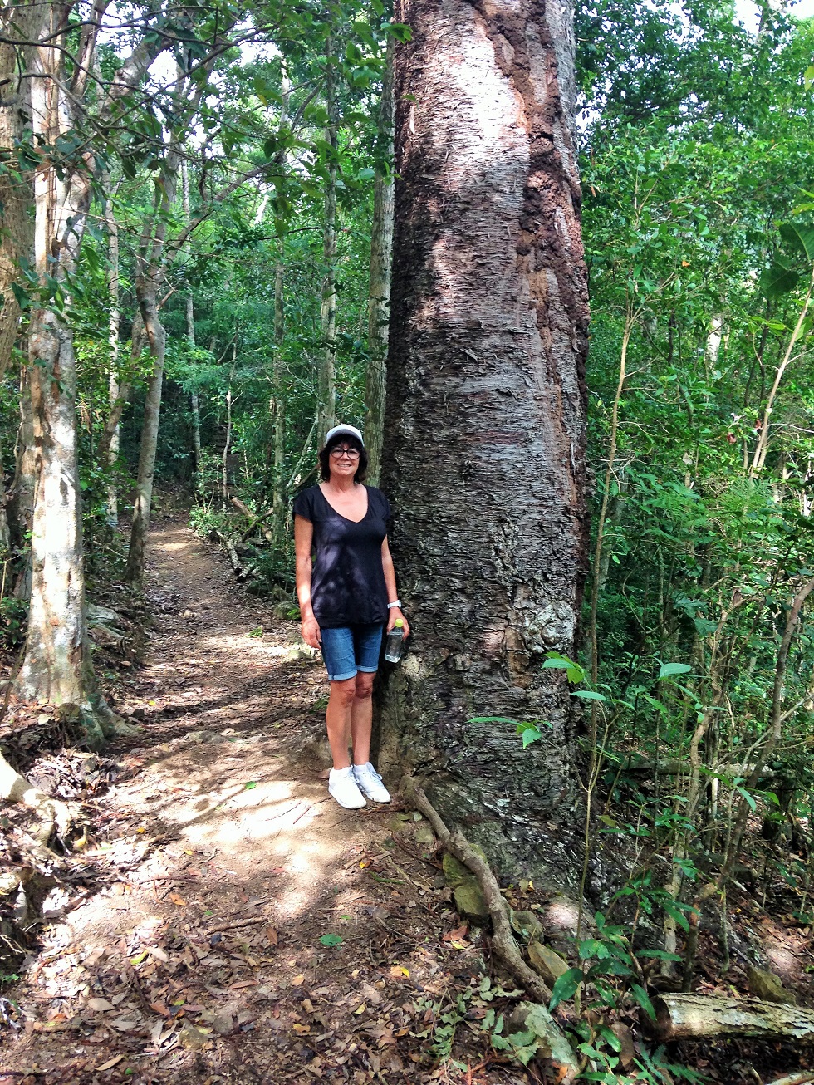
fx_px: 1034
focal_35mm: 33
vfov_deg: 55.3
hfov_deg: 43.0
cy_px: 542
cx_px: 407
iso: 80
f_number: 2.4
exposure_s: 1/120
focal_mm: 4.12
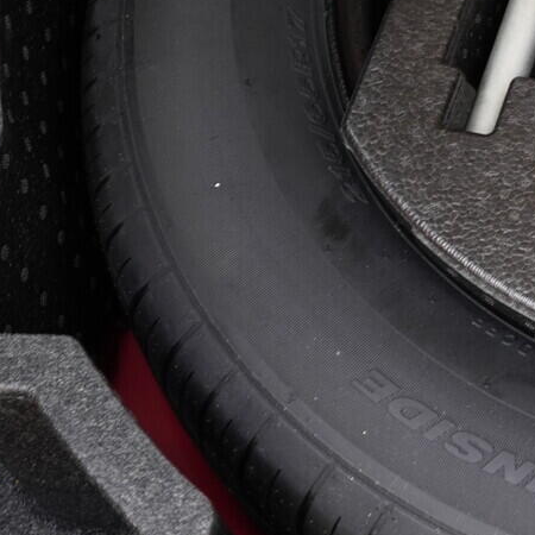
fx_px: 1714
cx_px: 818
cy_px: 58
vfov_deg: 17.5
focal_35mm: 98
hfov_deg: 16.1
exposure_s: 1/40
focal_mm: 24
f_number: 2.8
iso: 500
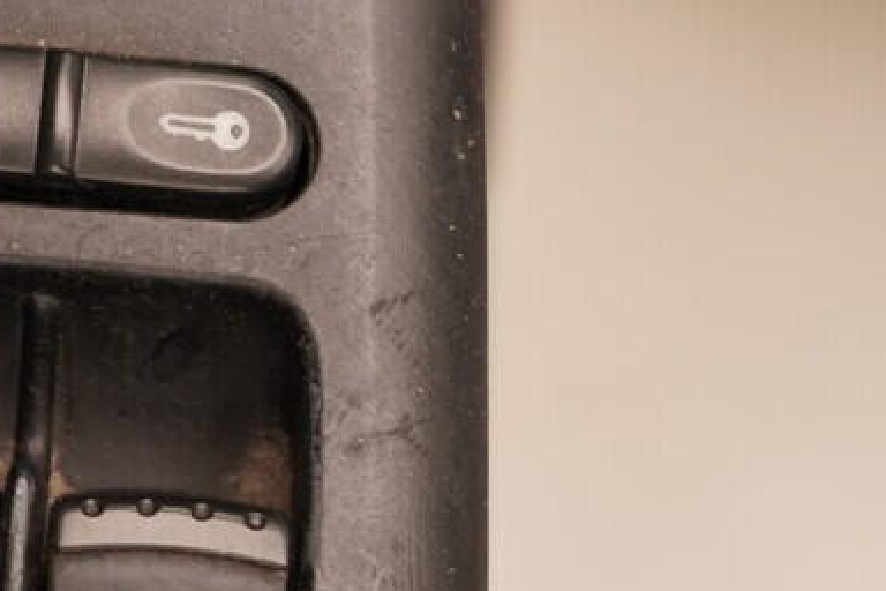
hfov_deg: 21.2
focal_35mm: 96
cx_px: 302
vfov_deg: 14.2
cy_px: 359
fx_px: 2362
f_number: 4
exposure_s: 1/60
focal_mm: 24
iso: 400
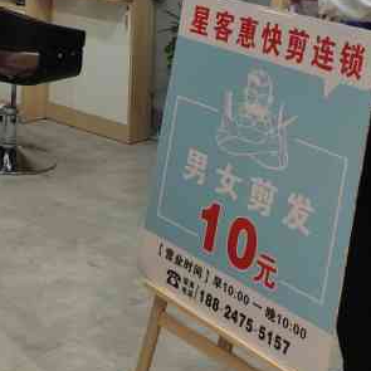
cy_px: -153
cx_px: -6
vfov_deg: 21.5
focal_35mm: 70
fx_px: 849
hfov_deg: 23.5
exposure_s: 1/50
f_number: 1.79
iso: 119
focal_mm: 4.74
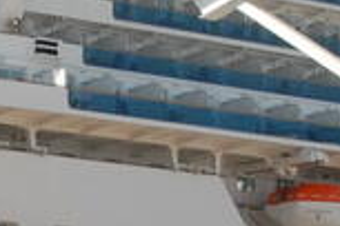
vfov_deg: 5.4
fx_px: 2399
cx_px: 53
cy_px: 161
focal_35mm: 254
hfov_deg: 8.1
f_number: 14
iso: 400
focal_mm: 24
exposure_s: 1/250
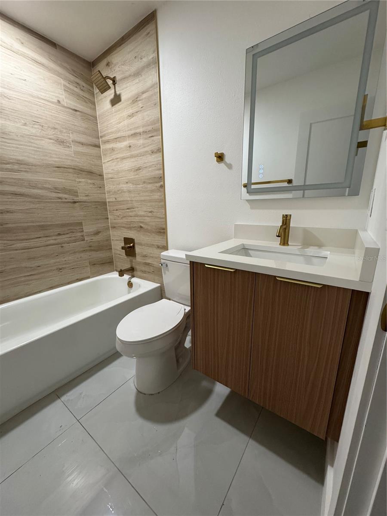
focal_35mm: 14
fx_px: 209
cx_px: 194
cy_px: 258
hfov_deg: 85.7
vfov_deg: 102.1
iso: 320
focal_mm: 2.22
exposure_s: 1/100
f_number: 2.2
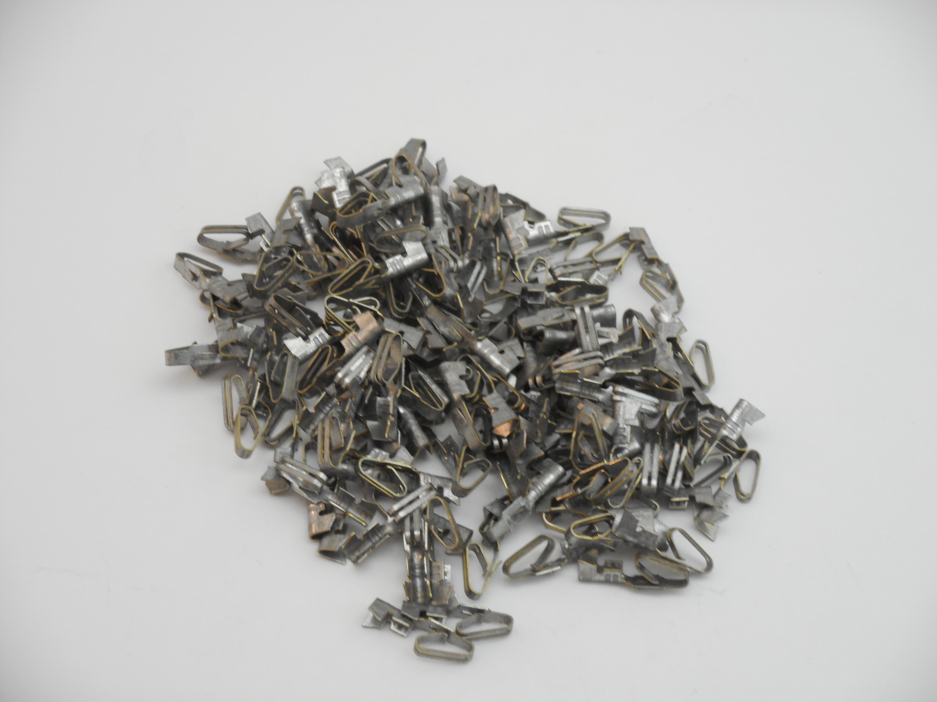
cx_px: 468
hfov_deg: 19.3
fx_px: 2761
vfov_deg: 14.5
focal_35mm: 102
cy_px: 351
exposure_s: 1/60
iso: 220
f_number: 5.8
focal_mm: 18.2
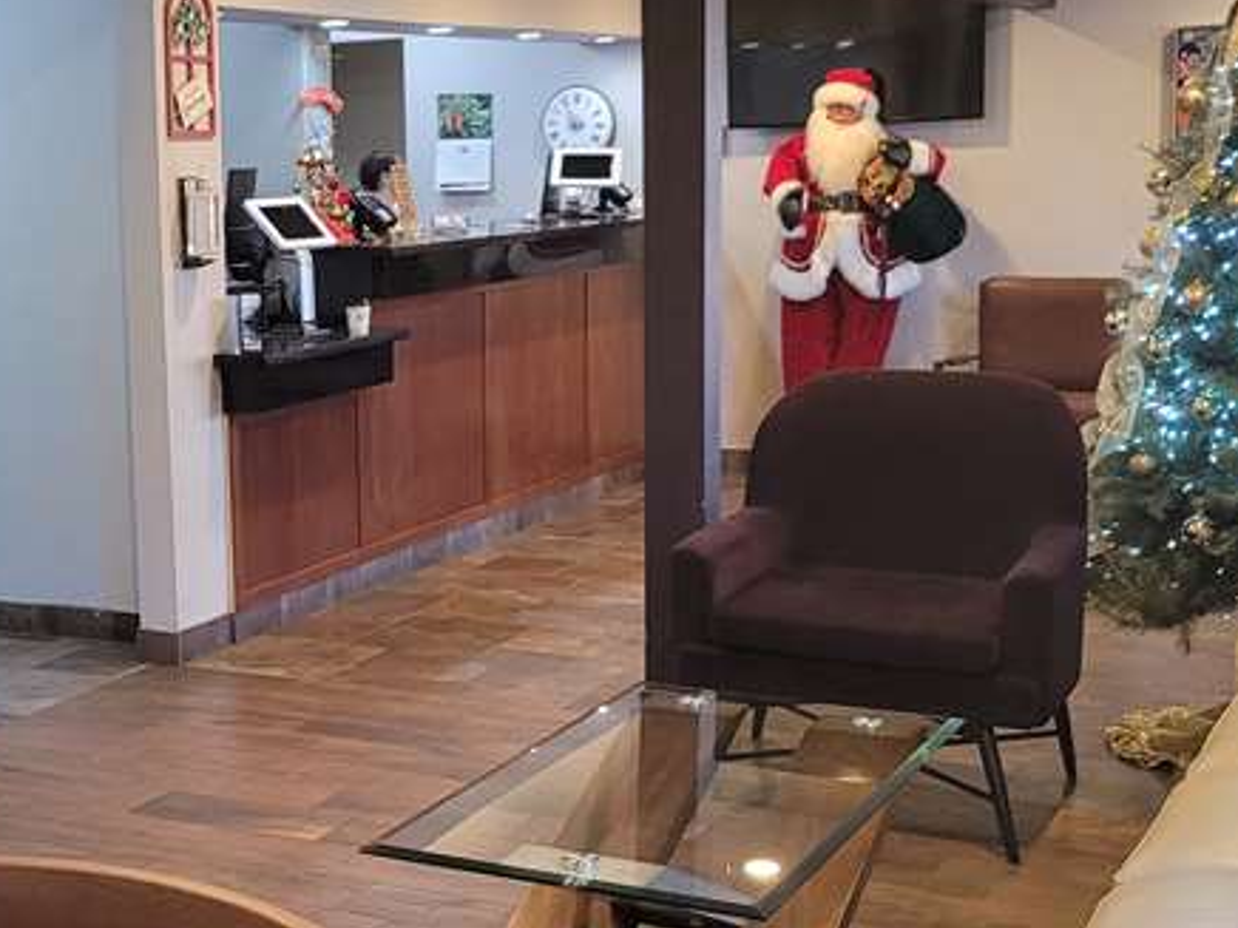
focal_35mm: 61
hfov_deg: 31.0
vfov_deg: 24.0
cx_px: 281
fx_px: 2182
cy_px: 477
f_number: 1.8
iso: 320
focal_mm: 5.4
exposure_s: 1/120
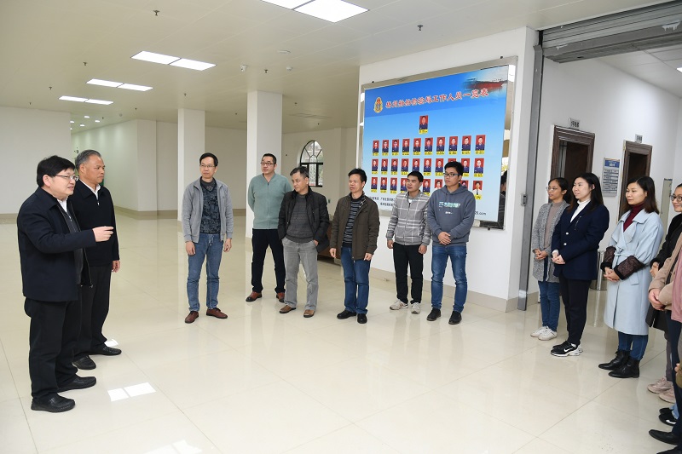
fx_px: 455
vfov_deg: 53.1
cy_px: 227
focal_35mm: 24
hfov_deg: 73.8
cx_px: 341
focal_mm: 16
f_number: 4
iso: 400
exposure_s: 1/100
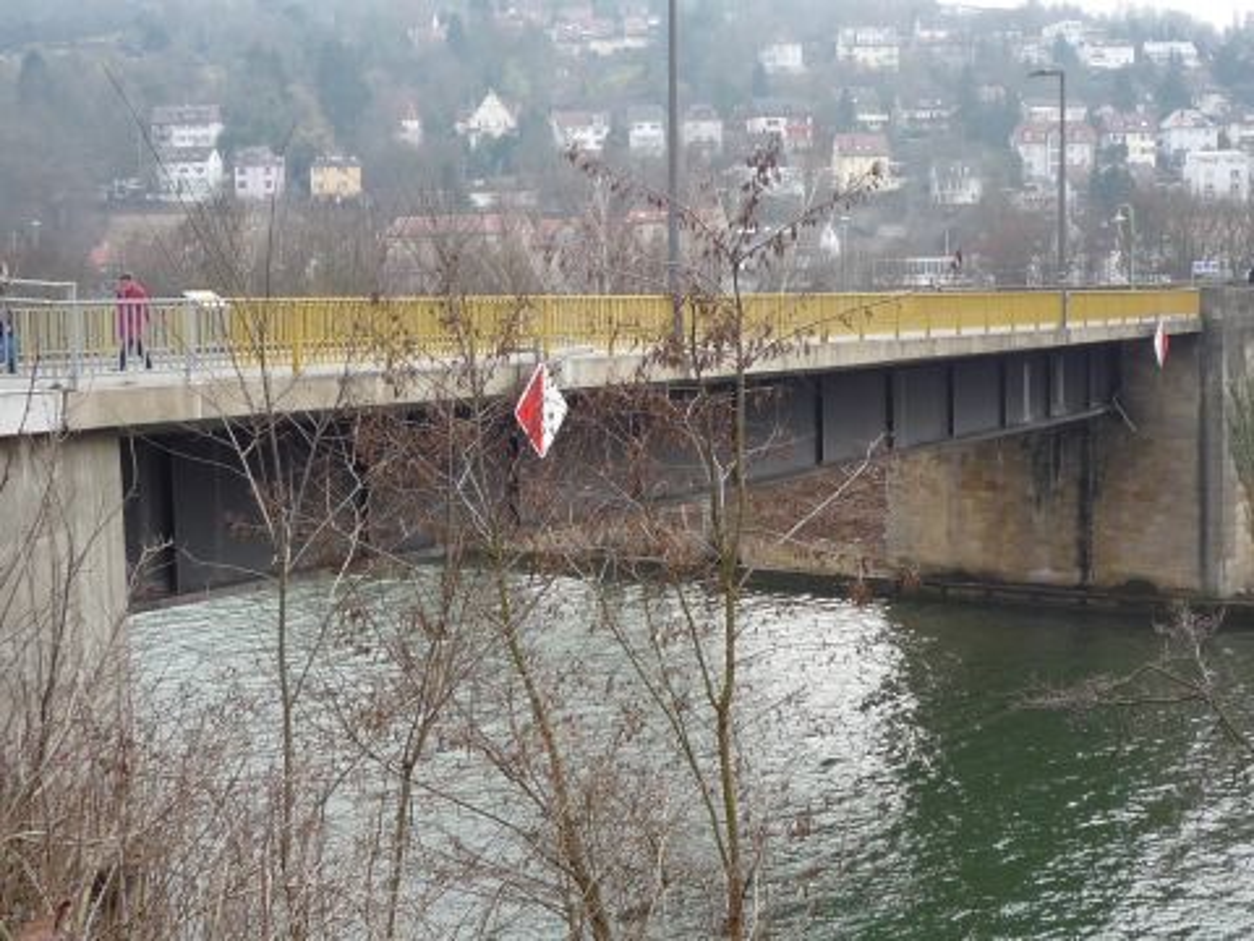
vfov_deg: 28.0
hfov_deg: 36.8
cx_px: 627
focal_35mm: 52
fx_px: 1884
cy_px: 470
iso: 100
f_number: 4
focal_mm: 5.3
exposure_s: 1/160
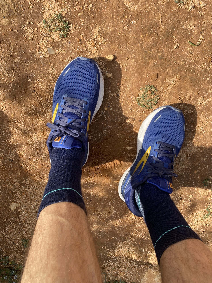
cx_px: 106
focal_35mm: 26
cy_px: 142
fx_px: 212
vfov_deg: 67.3
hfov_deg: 53.1
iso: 32
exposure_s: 1/1464
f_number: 1.8
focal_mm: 4.25
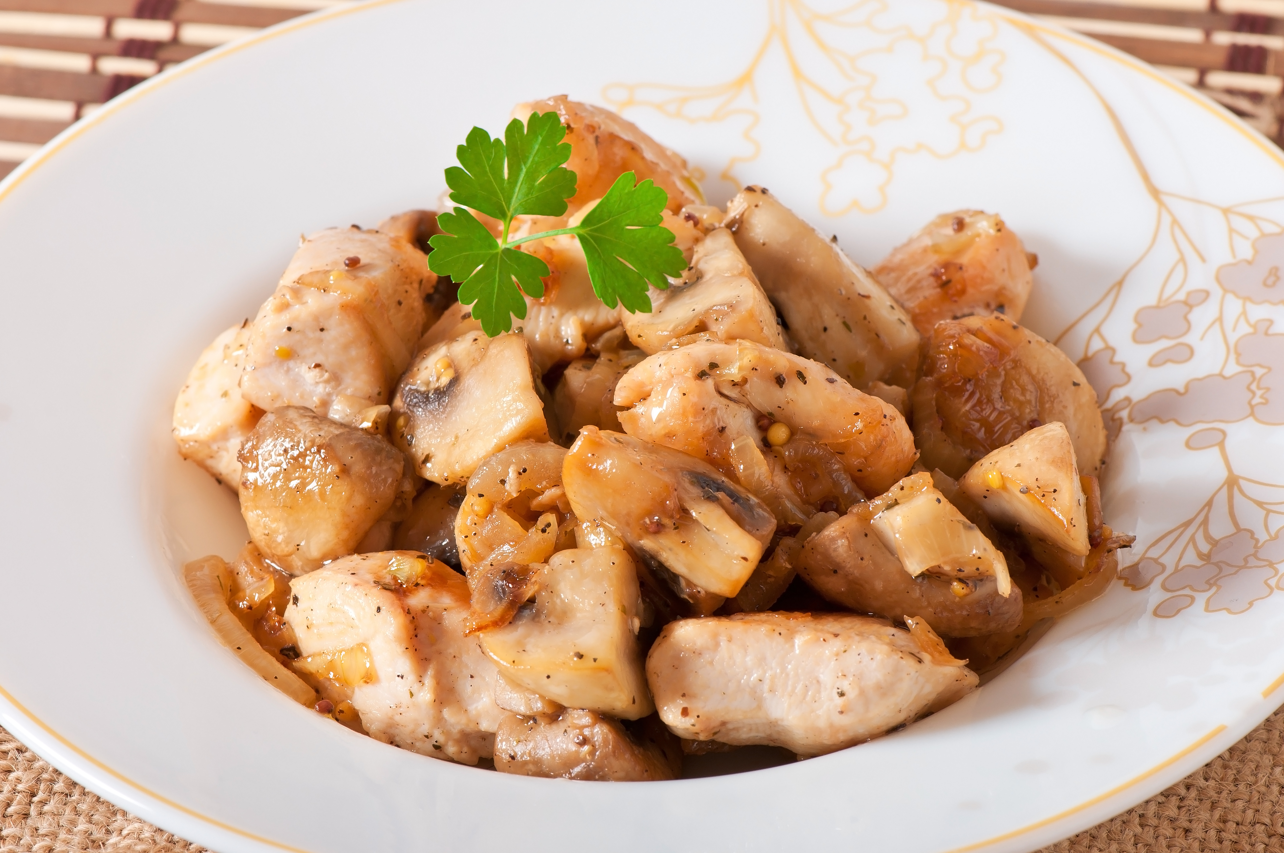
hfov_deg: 13.1
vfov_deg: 8.7
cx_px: 642
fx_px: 5611
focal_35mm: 158
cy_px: 426
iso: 125
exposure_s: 1/200
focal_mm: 105
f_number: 11
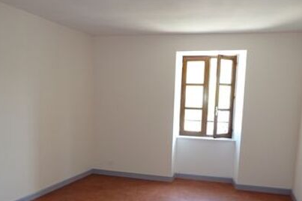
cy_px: 132
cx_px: 124
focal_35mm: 31
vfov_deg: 41.8
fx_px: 260
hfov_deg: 59.9
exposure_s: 1/30
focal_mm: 4.1
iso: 250
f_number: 3.3
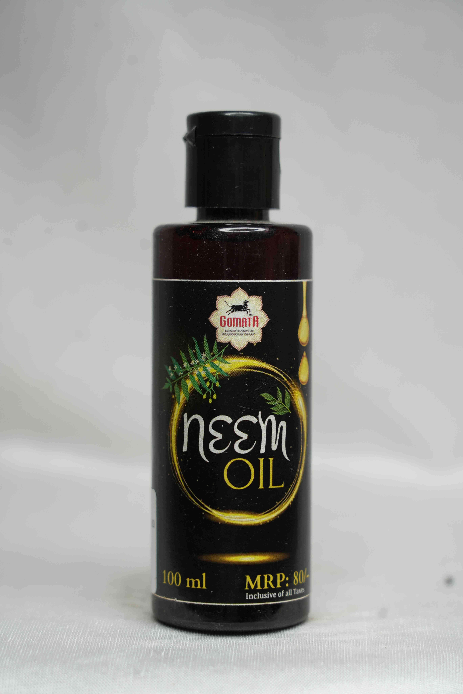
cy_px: 347
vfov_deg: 19.5
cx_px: 232
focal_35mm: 105
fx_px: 2025
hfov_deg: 13.0
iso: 250
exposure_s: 1/60
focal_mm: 105
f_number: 5.6
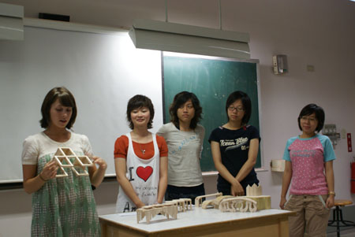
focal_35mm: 45
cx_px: 178
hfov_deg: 43.6
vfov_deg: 29.9
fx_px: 444
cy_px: 118
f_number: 5
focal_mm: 30
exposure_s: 1/50
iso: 200
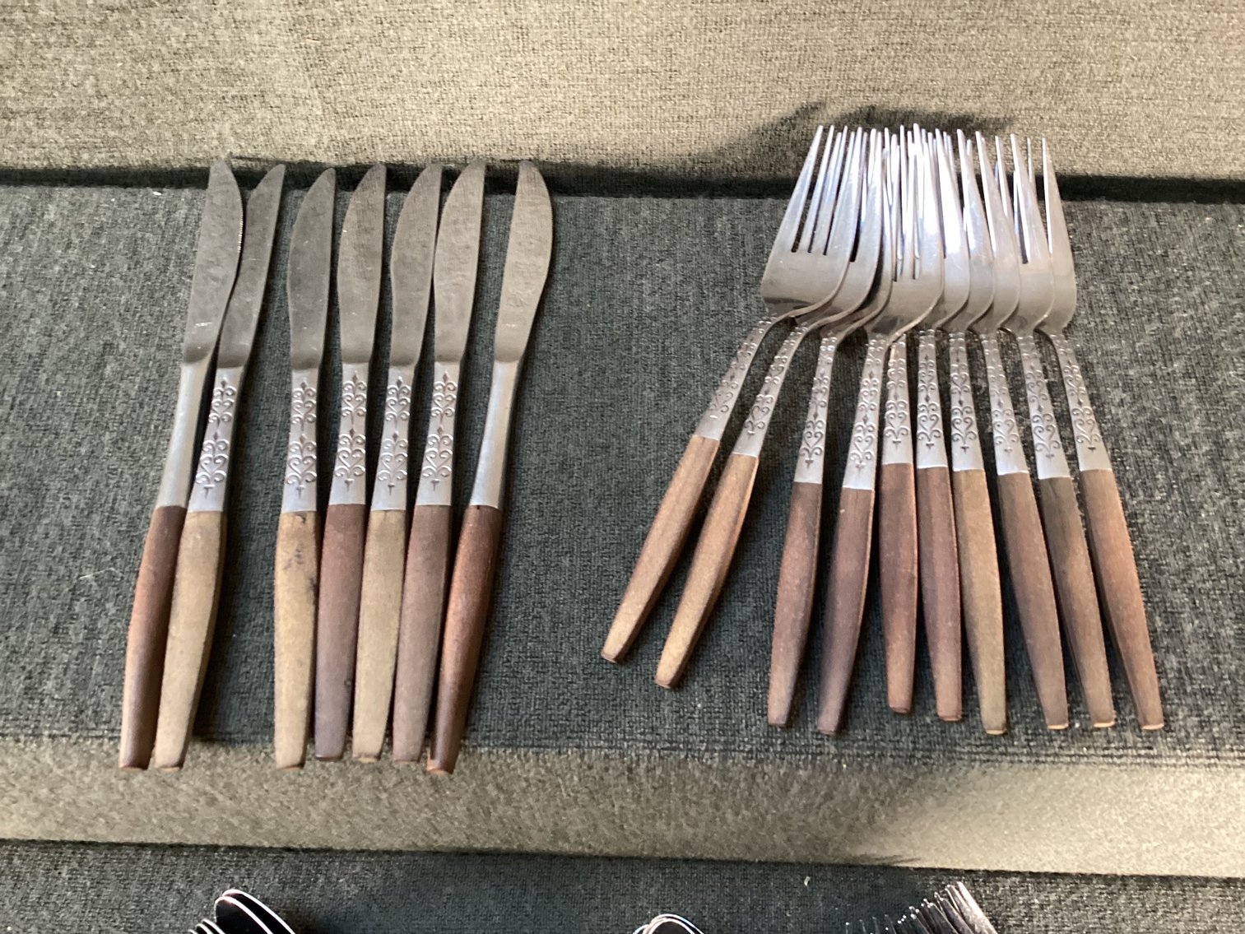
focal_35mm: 31
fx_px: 1115
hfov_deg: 58.3
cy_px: 467
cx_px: 622
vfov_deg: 45.4
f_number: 2.4
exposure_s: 1/40
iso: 320
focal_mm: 3.3
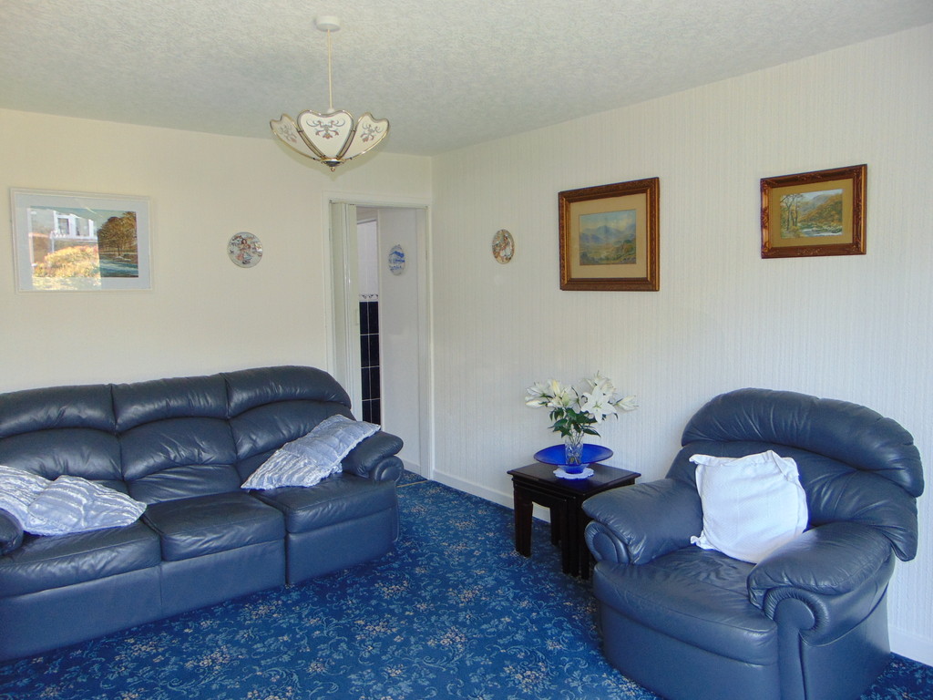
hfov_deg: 69.4
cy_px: 350
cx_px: 466
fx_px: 674
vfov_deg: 54.9
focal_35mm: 25
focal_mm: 4.5
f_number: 3
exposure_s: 1/30
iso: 100
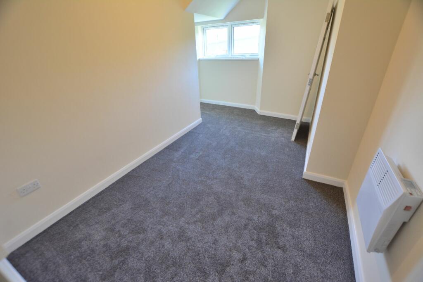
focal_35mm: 15
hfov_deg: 100.4
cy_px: 141
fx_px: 176
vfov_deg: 77.3
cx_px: 212
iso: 500
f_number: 4
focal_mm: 10
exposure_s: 1/60
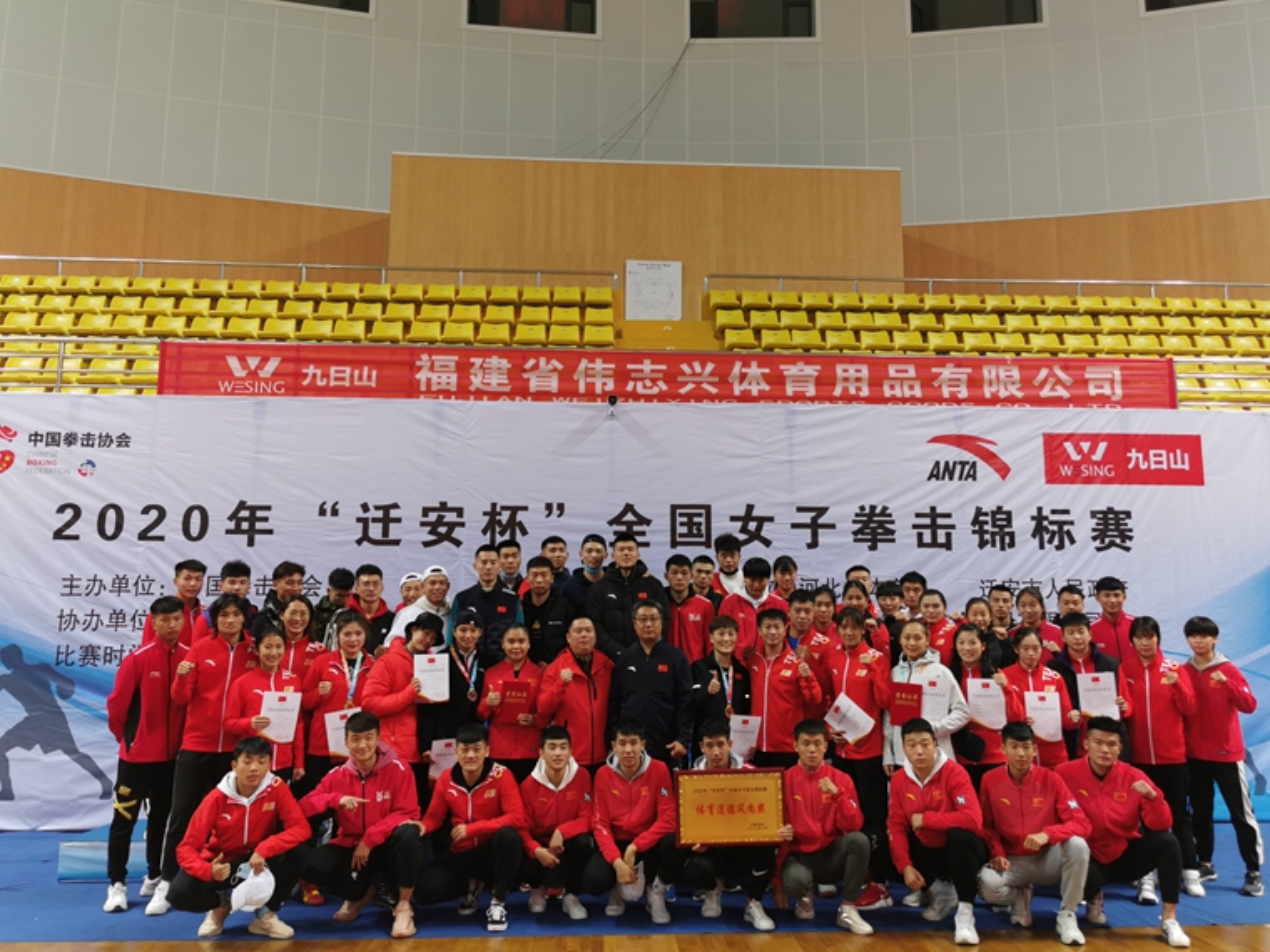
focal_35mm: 29
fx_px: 1064
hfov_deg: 61.7
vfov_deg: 48.2
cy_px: 476
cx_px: 635
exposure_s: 1/100
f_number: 1.6
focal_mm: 5.56
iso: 100
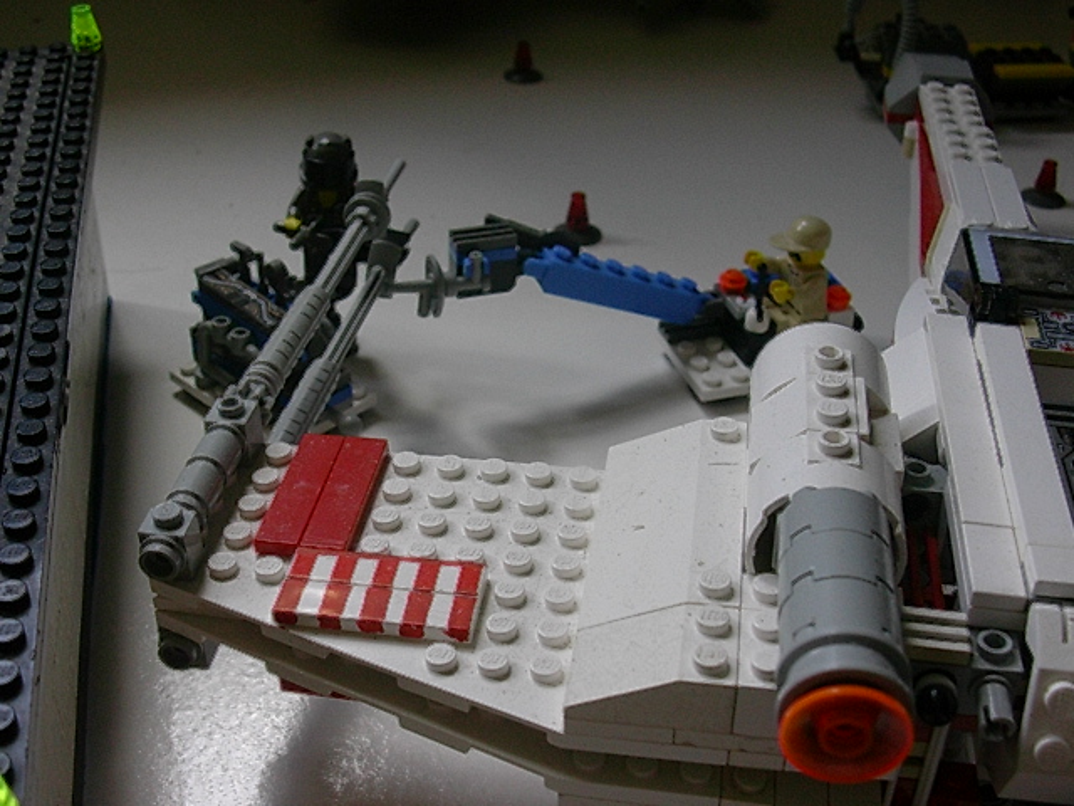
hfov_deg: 42.1
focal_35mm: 45
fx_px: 1396
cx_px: 537
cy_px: 403
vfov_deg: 32.2
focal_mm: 6.7
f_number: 2.9
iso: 70
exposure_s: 1/152
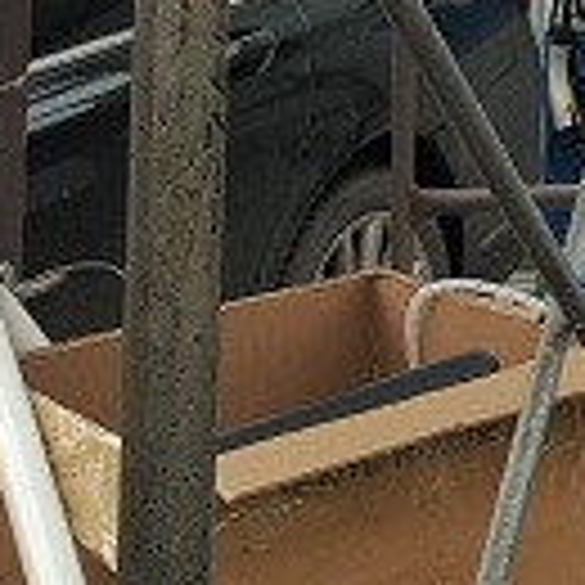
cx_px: 1240
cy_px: -878
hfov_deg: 9.9
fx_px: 3097
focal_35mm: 162
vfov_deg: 9.5
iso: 40
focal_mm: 3.75
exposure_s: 1/233
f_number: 2
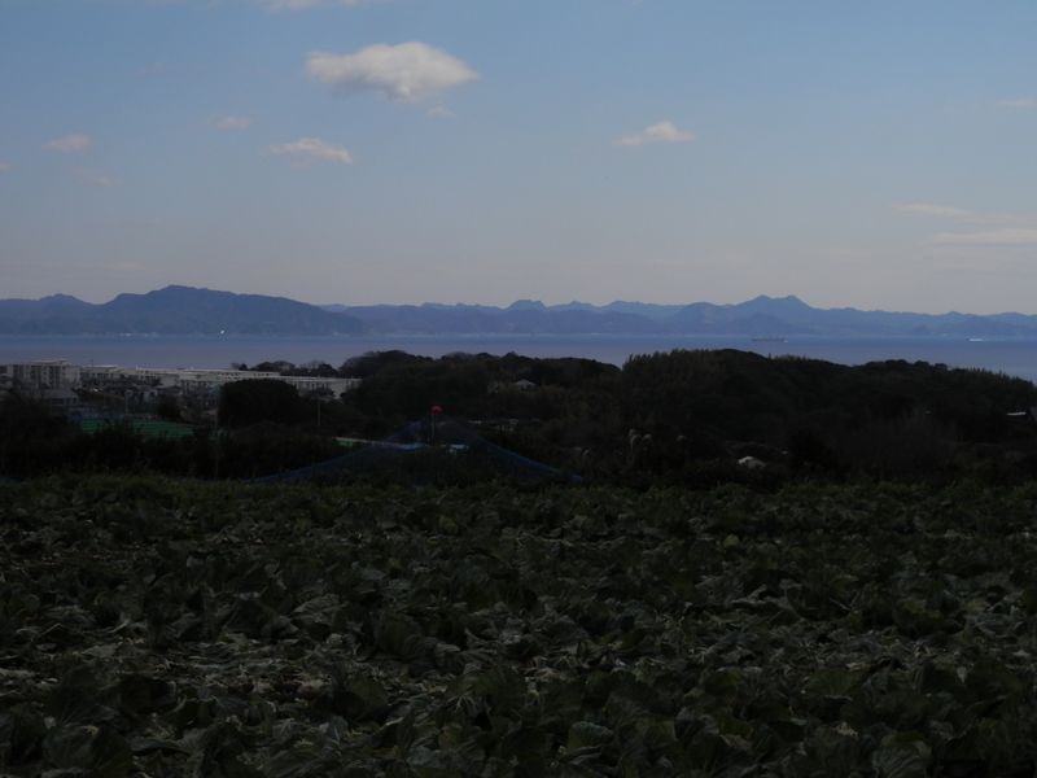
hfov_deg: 24.4
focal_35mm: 80
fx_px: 2397
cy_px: 389
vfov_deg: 18.4
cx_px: 518
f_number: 13.1
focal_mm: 14.4
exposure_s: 1/160
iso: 80
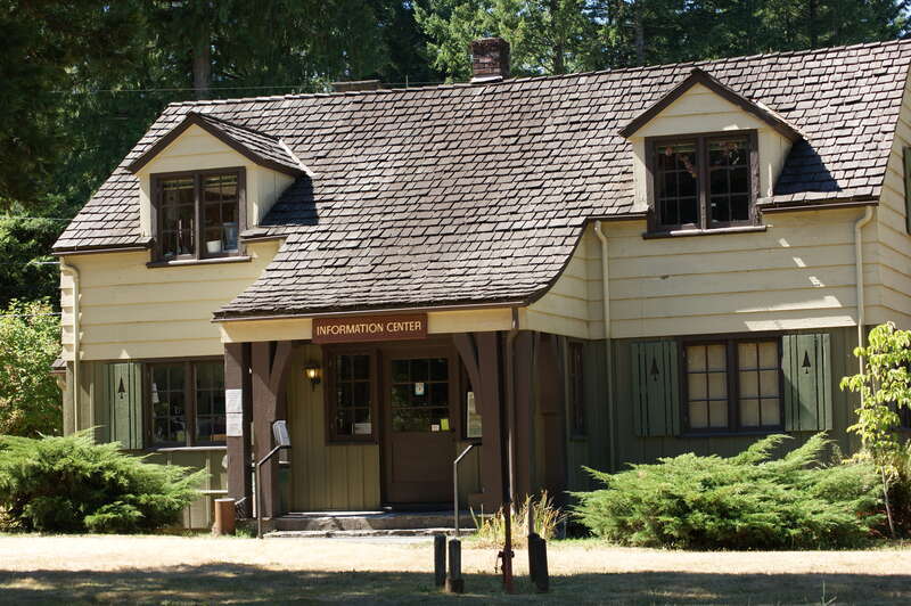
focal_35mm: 82
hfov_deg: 24.6
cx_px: 456
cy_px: 303
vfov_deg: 16.5
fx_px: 2086
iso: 100
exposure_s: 1/125
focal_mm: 55
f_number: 6.3
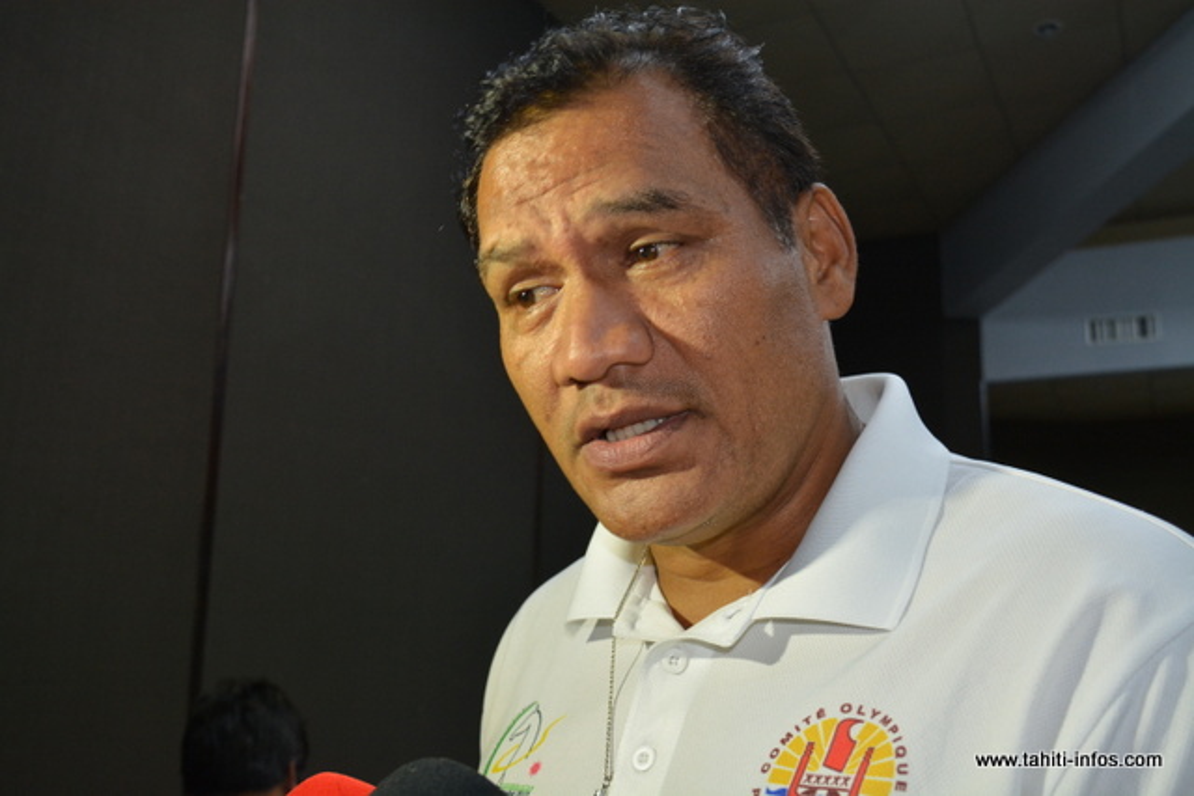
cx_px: 597
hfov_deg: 53.1
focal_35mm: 36
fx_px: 1194
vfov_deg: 36.9
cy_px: 398
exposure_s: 1/60
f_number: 5
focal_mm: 24
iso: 1000
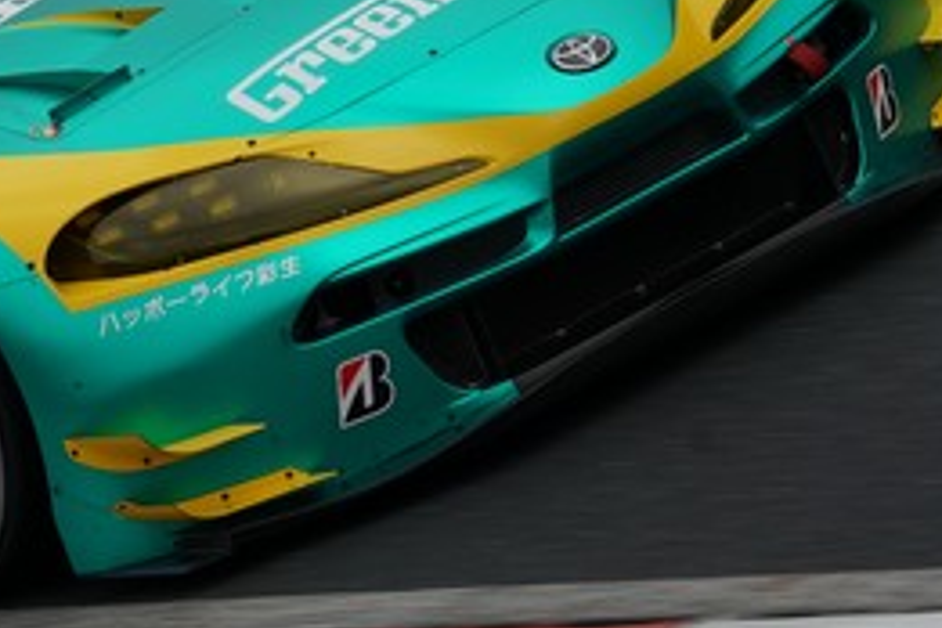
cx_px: -144
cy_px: -58
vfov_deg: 1.1
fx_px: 33465
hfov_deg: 1.6
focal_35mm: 1279
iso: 320
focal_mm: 463
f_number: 10
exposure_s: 1/250
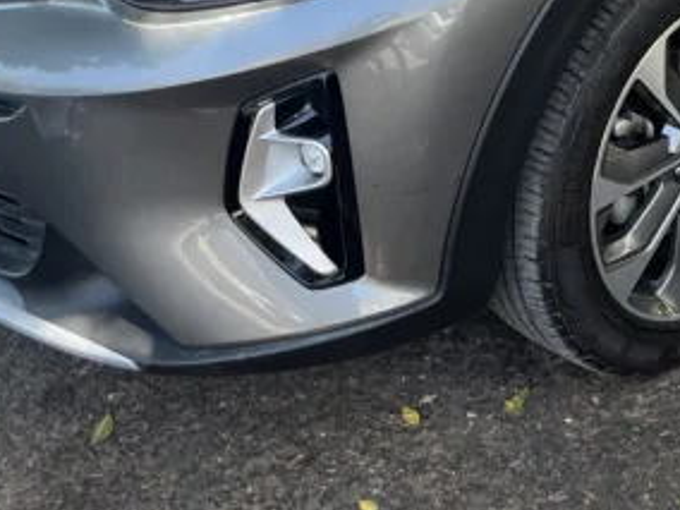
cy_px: -256
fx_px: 1729
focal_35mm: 88
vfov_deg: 15.5
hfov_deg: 21.2
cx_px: 735
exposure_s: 1/263
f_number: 1.6
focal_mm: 5.1
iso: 50
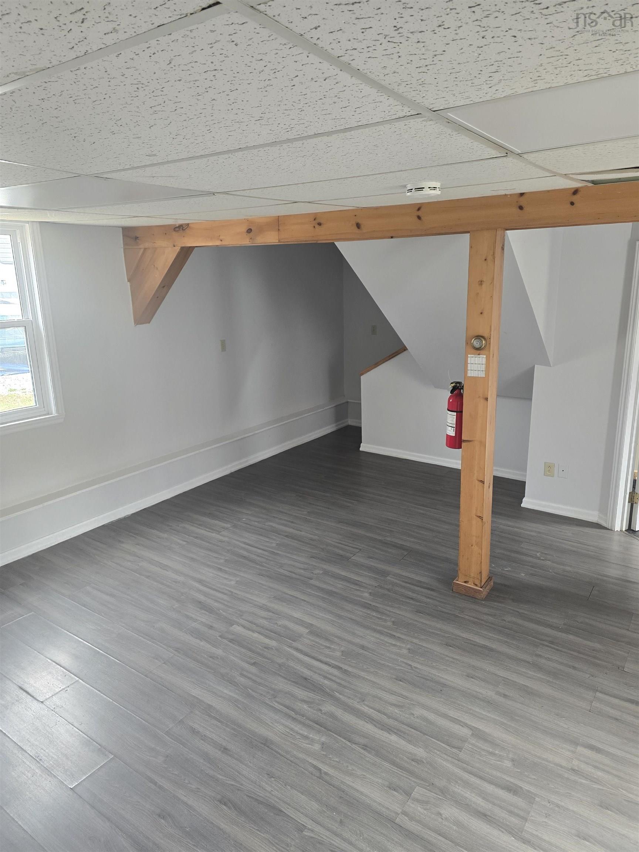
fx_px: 566
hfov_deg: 58.9
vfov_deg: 73.9
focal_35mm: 23
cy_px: 426
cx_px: 320
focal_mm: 6.3
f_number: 1.7
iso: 250
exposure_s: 1/120
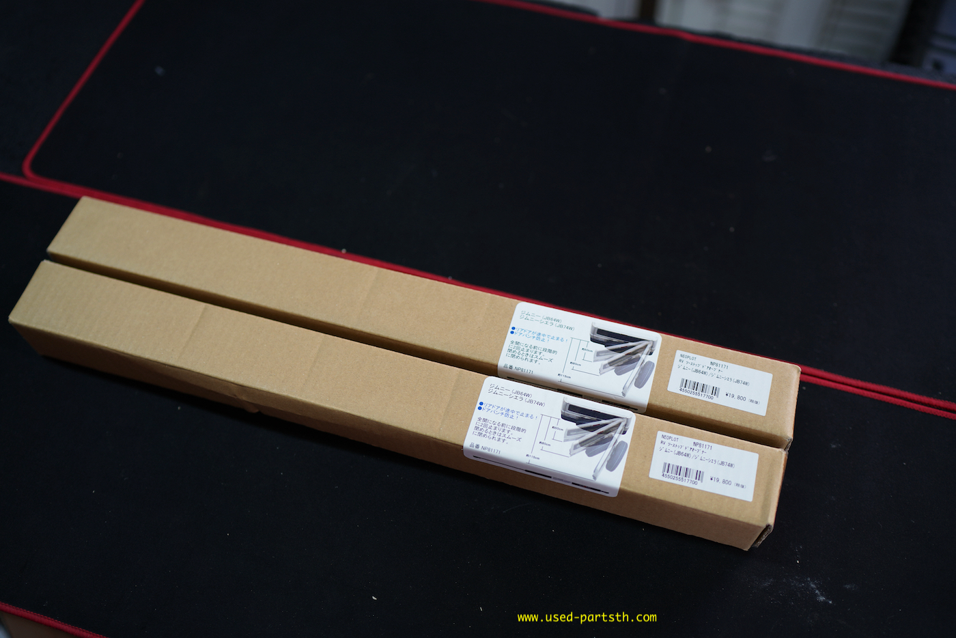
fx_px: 930
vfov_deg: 37.9
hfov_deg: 54.4
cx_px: 478
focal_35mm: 35
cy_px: 319
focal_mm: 35
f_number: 2
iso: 160
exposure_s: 1/40
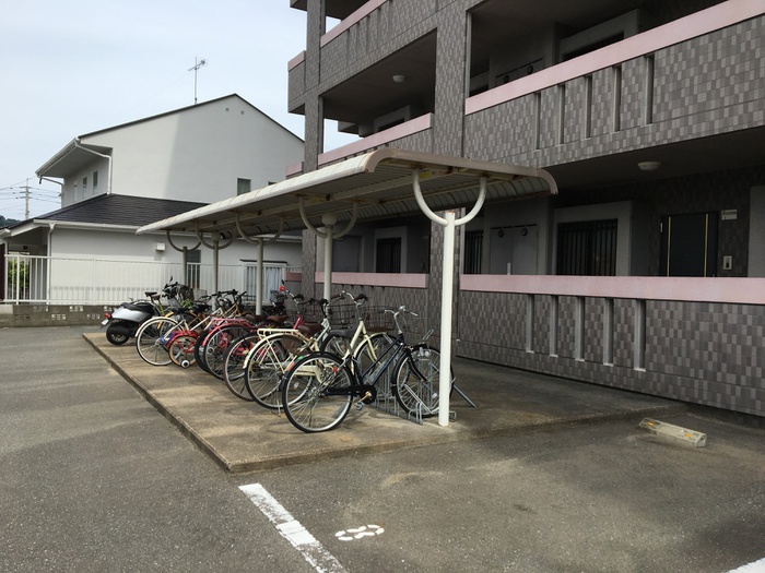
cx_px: 382
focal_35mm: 29
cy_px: 286
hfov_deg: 61.7
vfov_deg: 48.2
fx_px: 641
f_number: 2.2
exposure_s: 1/1221
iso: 25
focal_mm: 4.15
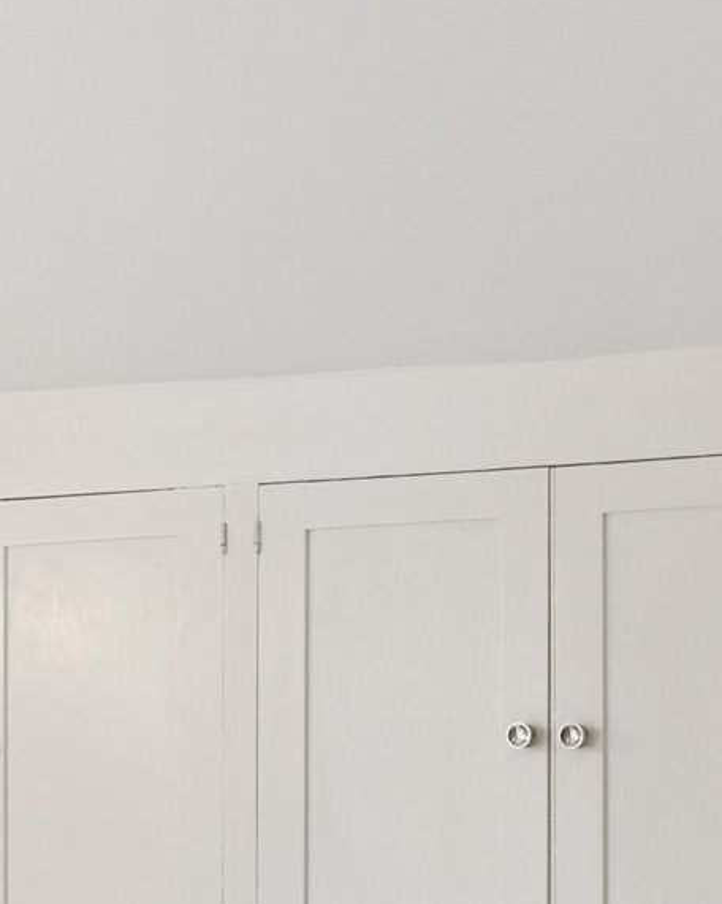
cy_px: 850
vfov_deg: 19.1
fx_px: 2635
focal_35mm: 99
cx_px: 279
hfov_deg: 15.6
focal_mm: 19.5
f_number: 8
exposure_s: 1/8
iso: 400
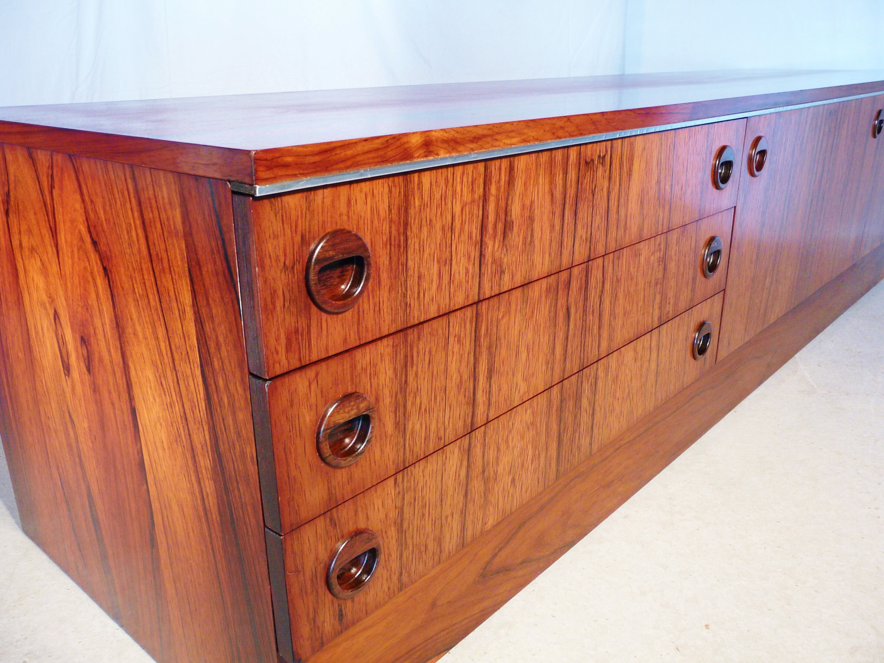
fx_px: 741
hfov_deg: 61.7
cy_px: 332
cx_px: 442
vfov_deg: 48.2
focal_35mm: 29
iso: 160
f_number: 2.8
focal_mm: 4.7
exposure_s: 1/30
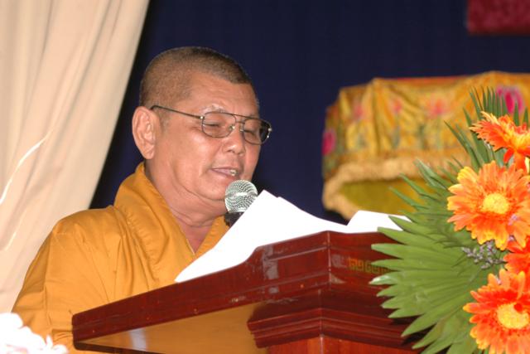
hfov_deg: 12.2
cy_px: 177
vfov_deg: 8.2
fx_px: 2474
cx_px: 265
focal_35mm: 168
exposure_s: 1/60
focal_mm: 112
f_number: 5.6
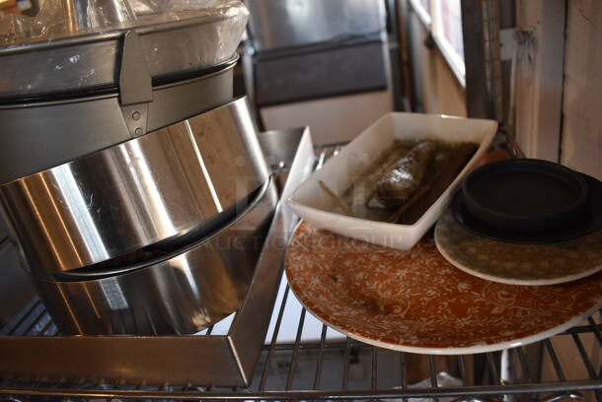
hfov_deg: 67.3
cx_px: 301
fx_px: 452
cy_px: 201
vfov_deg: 48.0
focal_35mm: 27
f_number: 3.5
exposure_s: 1/125
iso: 800
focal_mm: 18
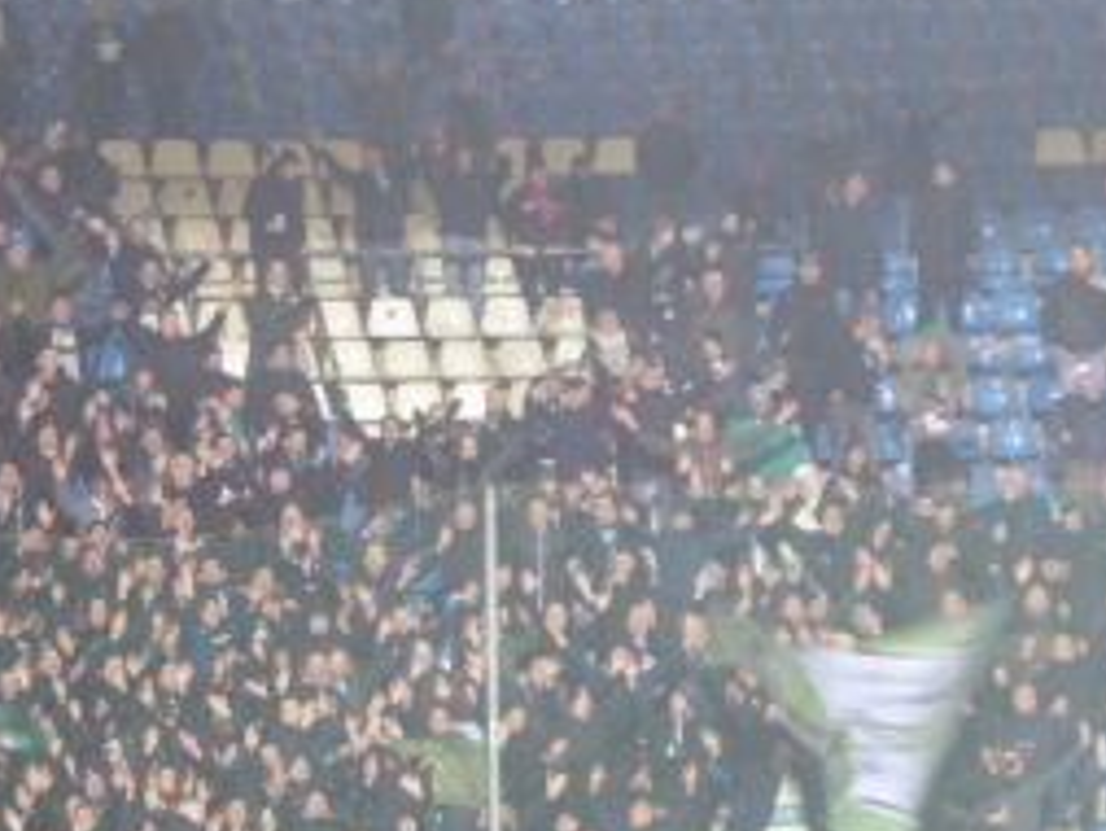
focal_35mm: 445
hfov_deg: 4.5
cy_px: 569
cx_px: 271
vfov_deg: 3.3
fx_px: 14225
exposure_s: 1/10
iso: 400
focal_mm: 44.8
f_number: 5.6
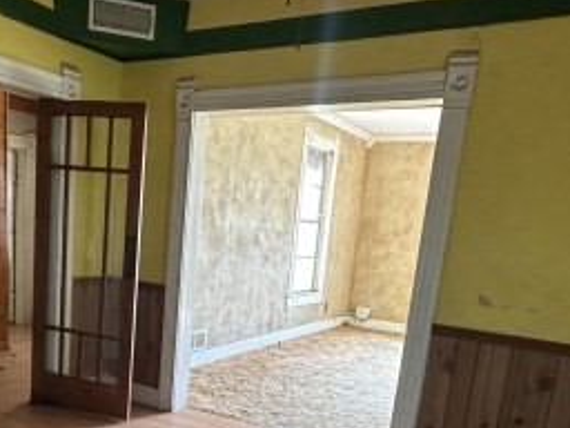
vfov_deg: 39.2
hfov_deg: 52.3
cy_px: 341
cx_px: 229
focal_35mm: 35
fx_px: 576
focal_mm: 2.22
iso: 200
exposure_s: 1/99
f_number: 2.2
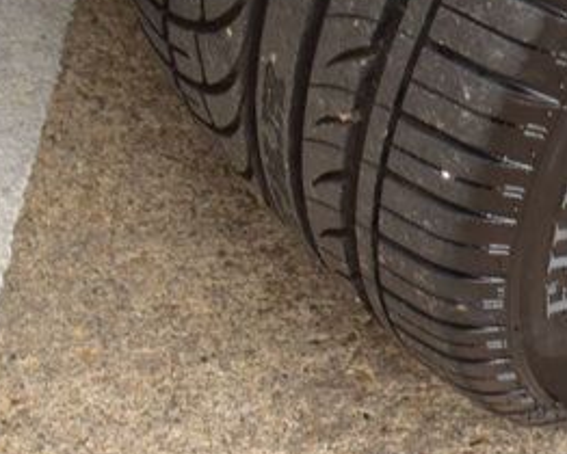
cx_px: 974
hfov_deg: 9.8
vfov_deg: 8.3
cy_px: 48
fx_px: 3140
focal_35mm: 187
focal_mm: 34
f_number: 6.3
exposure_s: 1/20
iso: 400
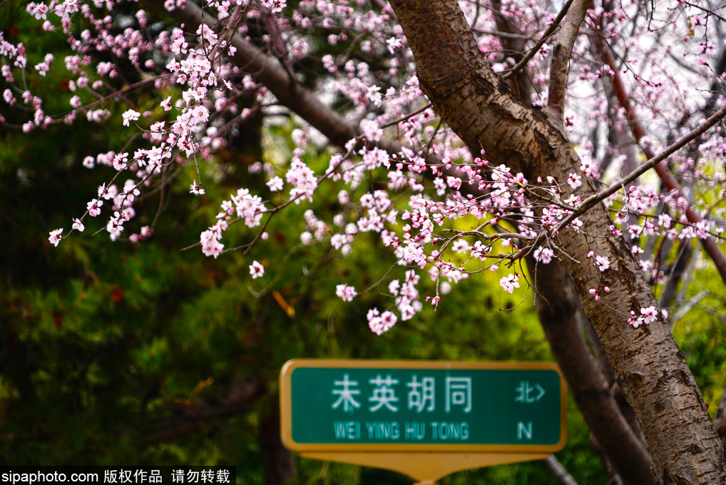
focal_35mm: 173
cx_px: 362
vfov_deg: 7.9
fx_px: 3489
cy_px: 243
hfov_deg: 11.9
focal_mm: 172
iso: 200
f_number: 6.3
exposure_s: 1/160
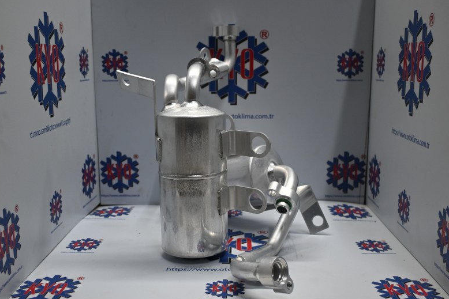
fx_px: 471
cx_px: 223
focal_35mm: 38
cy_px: 151
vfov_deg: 35.3
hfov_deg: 51.0
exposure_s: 1/125
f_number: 4.2
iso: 560
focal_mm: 24.5
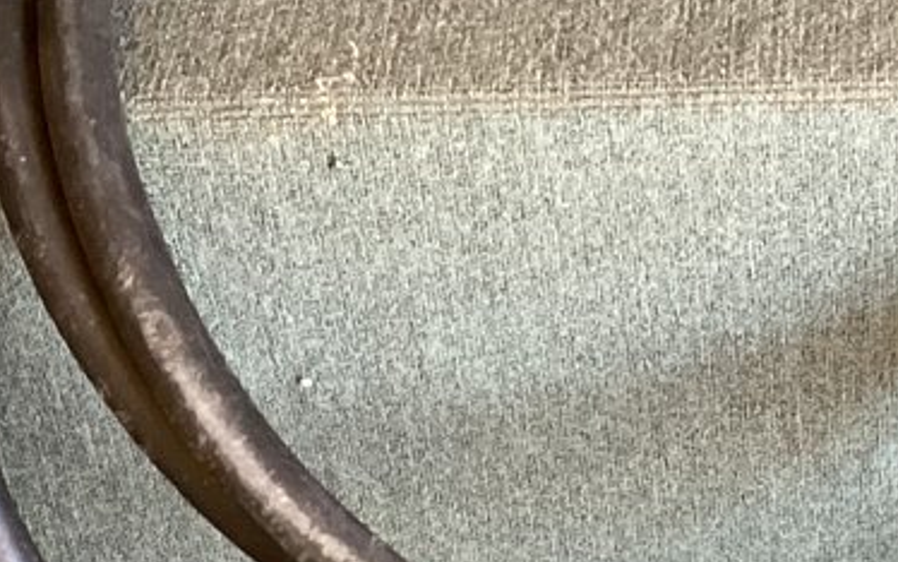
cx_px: 1060
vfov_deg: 9.8
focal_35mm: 133
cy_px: 409
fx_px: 3256
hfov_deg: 15.2
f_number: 2.4
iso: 320
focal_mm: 3.3
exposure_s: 1/50
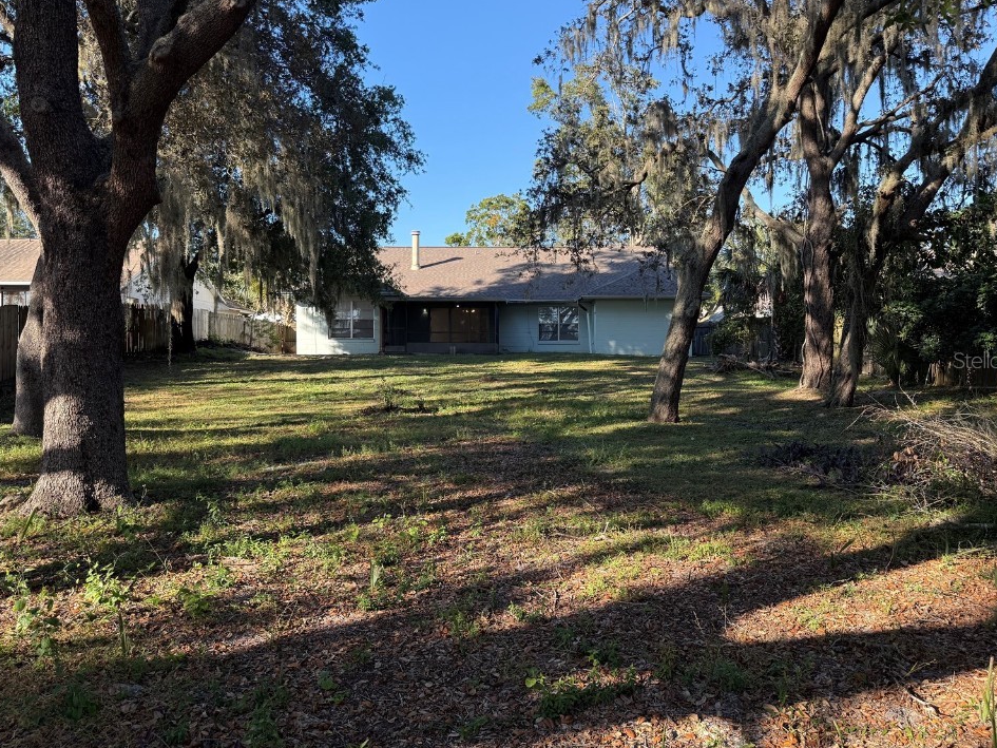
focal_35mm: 26
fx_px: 749
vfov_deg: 53.1
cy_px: 360
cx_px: 513
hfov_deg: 67.3
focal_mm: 6.76
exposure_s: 1/920
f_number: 1.78
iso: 100
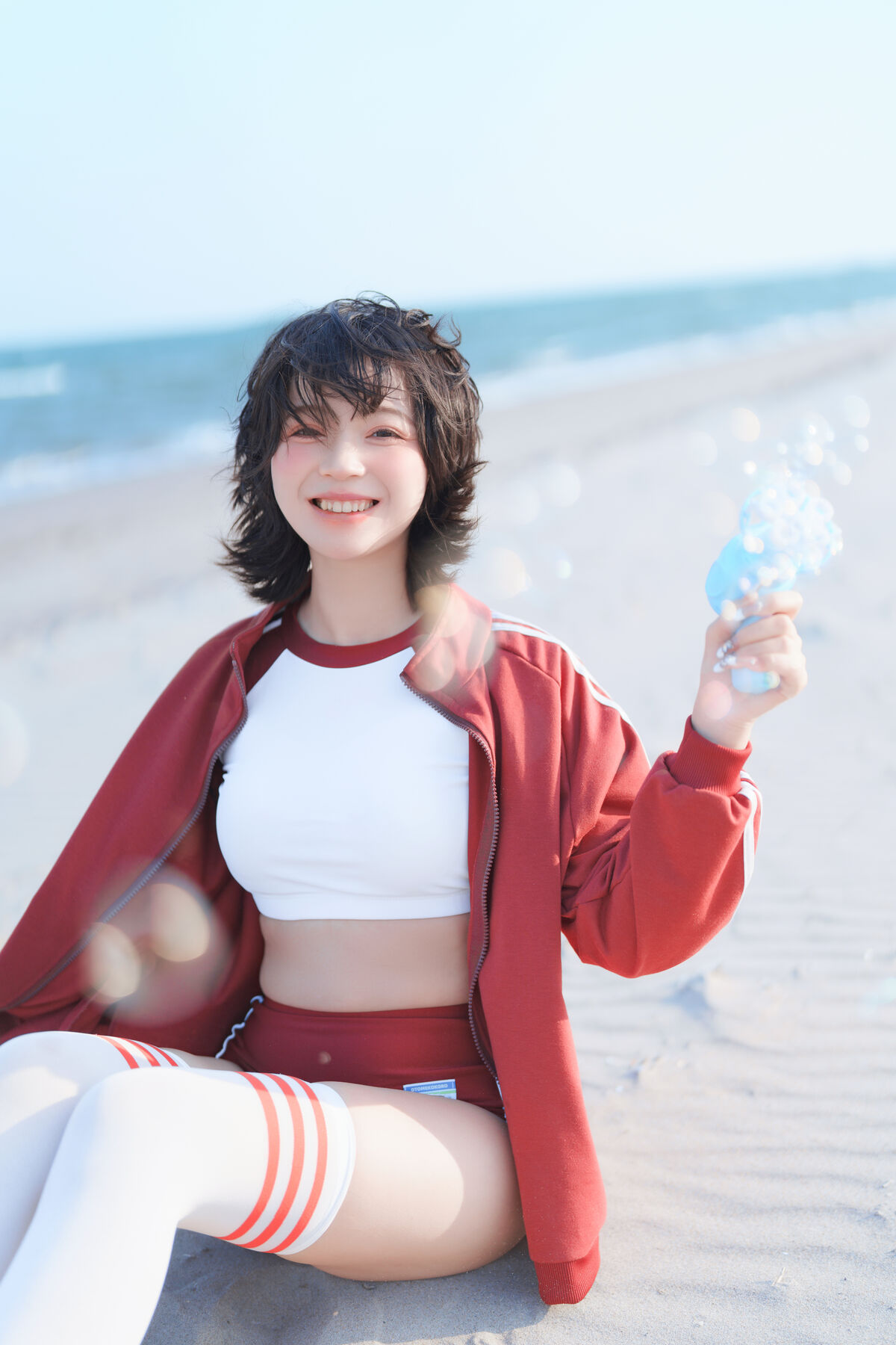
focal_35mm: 50
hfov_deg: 27.0
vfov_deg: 39.6
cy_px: 672
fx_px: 1867
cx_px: 448
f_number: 1.4
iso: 100
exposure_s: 1/4000
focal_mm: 50
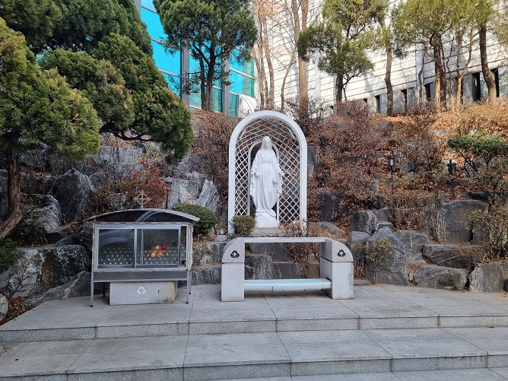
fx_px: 382
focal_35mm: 26
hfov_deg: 67.3
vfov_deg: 53.1
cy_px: 190
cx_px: 254
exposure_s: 1/478
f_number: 1.8
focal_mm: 5.4
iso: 50
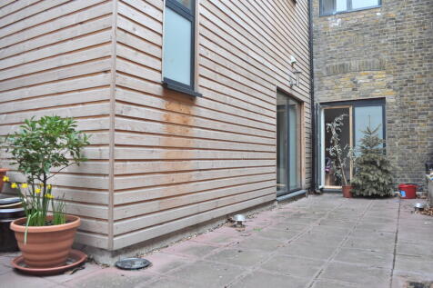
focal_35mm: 27
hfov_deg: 67.4
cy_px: 144
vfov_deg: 47.9
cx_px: 216
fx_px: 325
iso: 320
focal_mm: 18
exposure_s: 1/125
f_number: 5.6
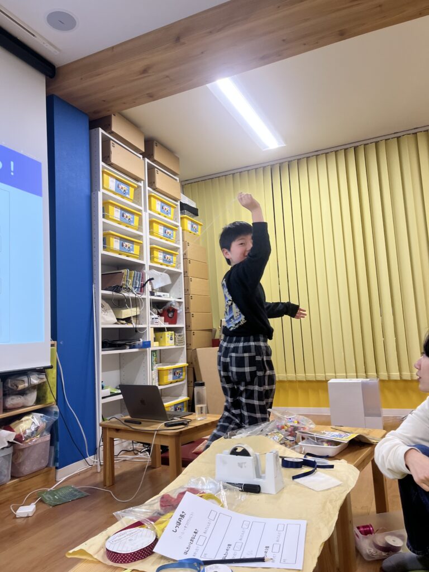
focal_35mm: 26
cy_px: 286
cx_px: 214
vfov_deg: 67.3
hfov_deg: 53.1
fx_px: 430
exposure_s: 1/120
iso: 80
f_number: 1.6
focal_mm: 5.1
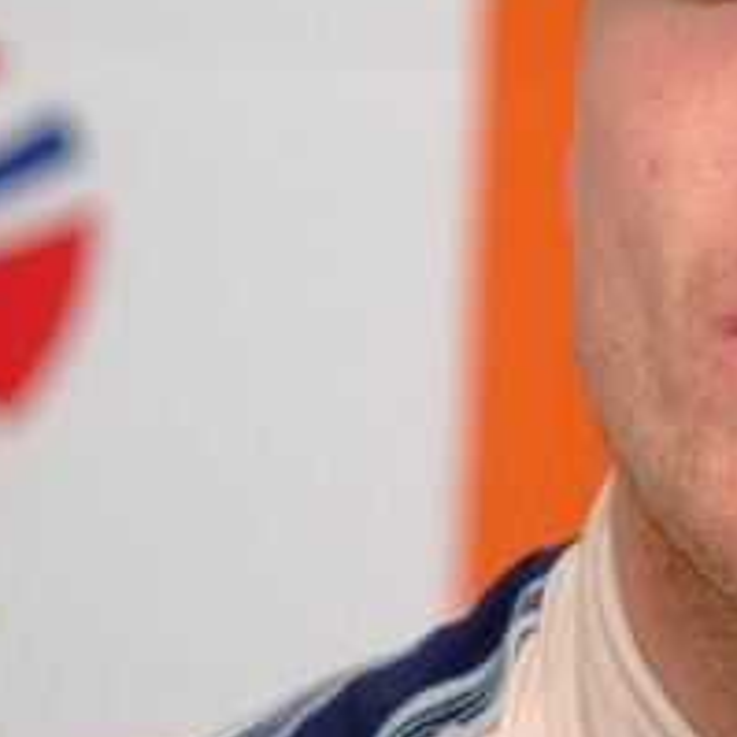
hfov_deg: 2.1
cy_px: 248
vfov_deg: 2.1
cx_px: 930
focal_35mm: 830
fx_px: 19993
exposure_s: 1/250
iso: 400
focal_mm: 180
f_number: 2.8
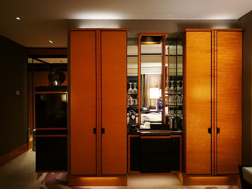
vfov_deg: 51.4
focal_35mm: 27
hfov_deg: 65.3
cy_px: 94
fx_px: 197
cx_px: 126
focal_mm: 4.5
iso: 400
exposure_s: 1/24
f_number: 2.2
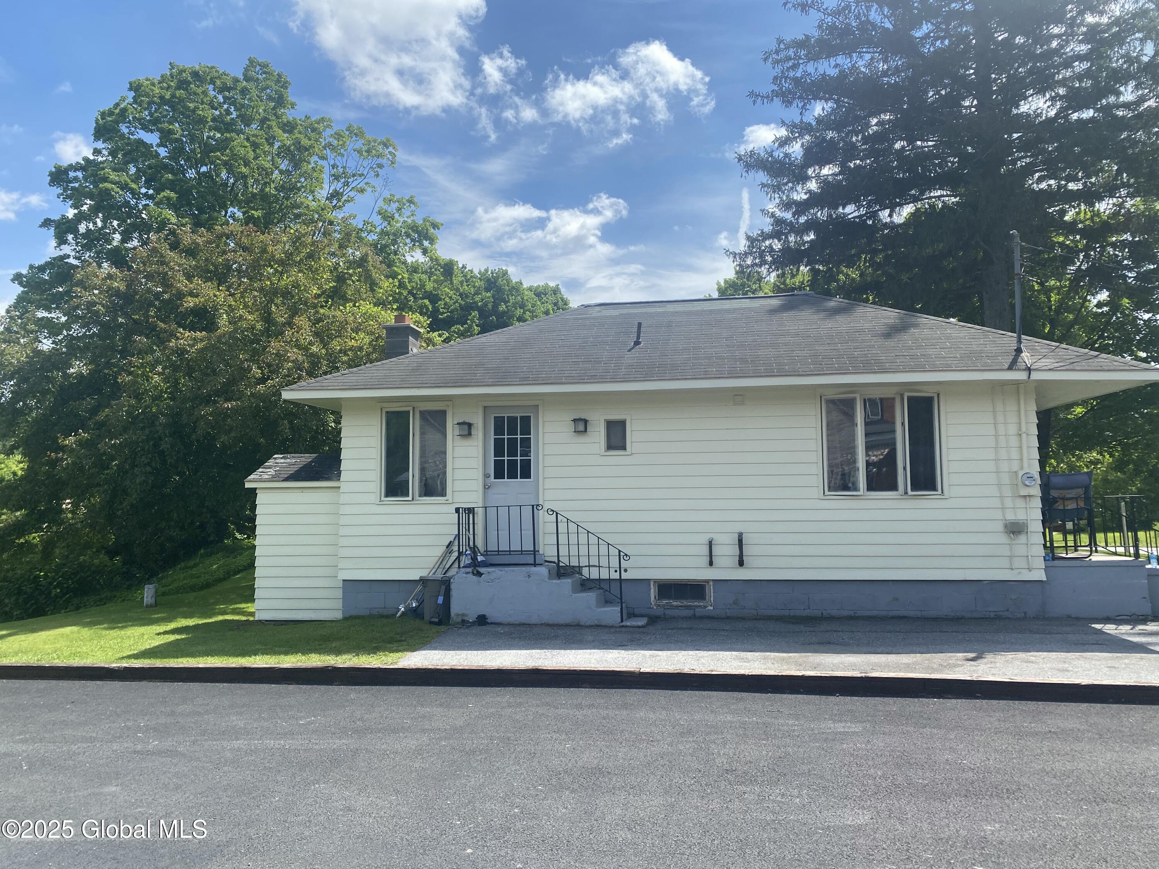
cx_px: 580
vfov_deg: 53.1
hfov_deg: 67.3
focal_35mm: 26
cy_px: 434
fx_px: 871
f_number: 1.8
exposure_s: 1/2625
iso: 32
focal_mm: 4.25
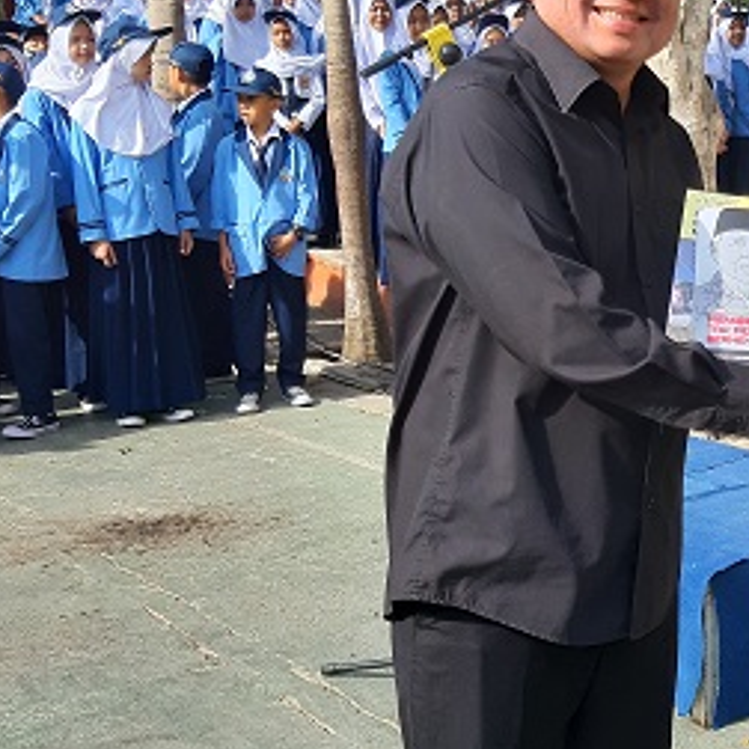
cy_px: 317
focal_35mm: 67
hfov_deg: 24.5
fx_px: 1640
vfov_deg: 25.7
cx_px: 761
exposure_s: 1/631
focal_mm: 3.93
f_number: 1.7
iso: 40
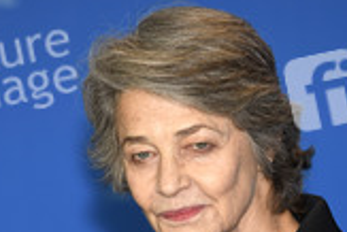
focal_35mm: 441
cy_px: 400
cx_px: 200
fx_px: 4254
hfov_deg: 4.7
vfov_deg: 3.1
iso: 800
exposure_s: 1/320
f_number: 3.5
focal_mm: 180
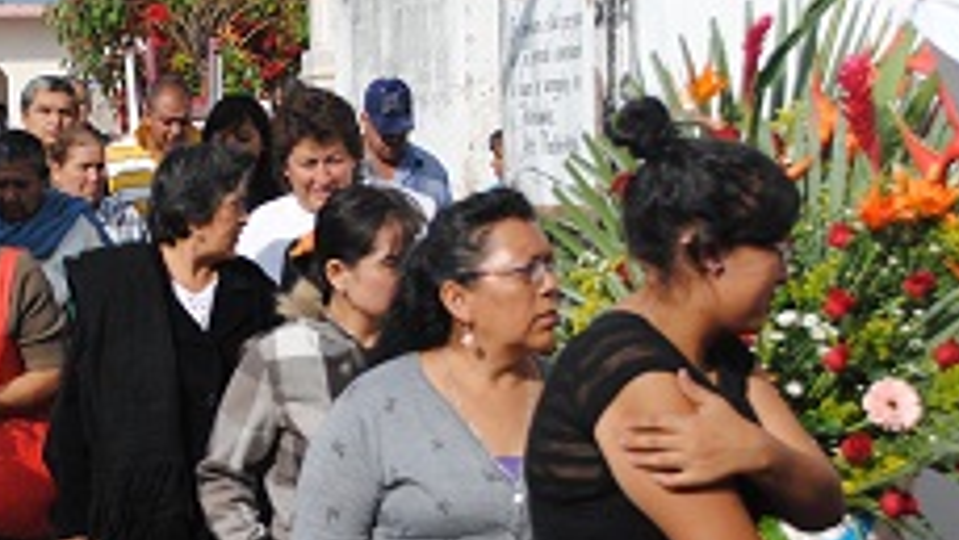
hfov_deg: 20.5
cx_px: 168
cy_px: 285
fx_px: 2620
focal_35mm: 103
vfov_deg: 11.8
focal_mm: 30
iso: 125
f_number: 4.5
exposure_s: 1/1000
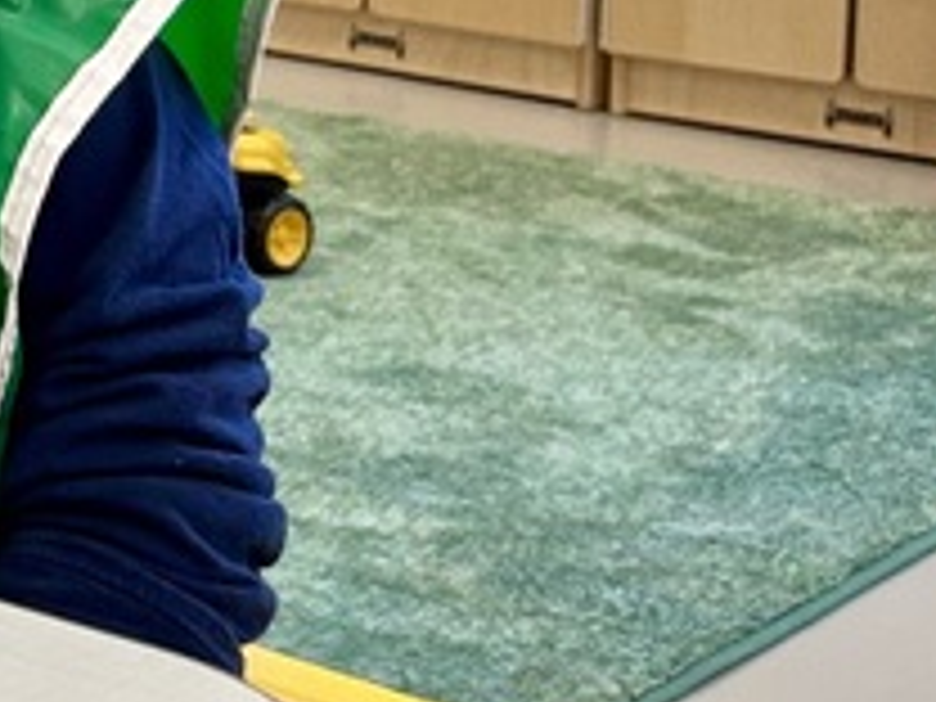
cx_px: -796
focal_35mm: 128
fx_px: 3461
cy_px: -266
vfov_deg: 11.2
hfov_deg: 13.6
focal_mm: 5.7
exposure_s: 1/120
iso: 100
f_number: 1.5
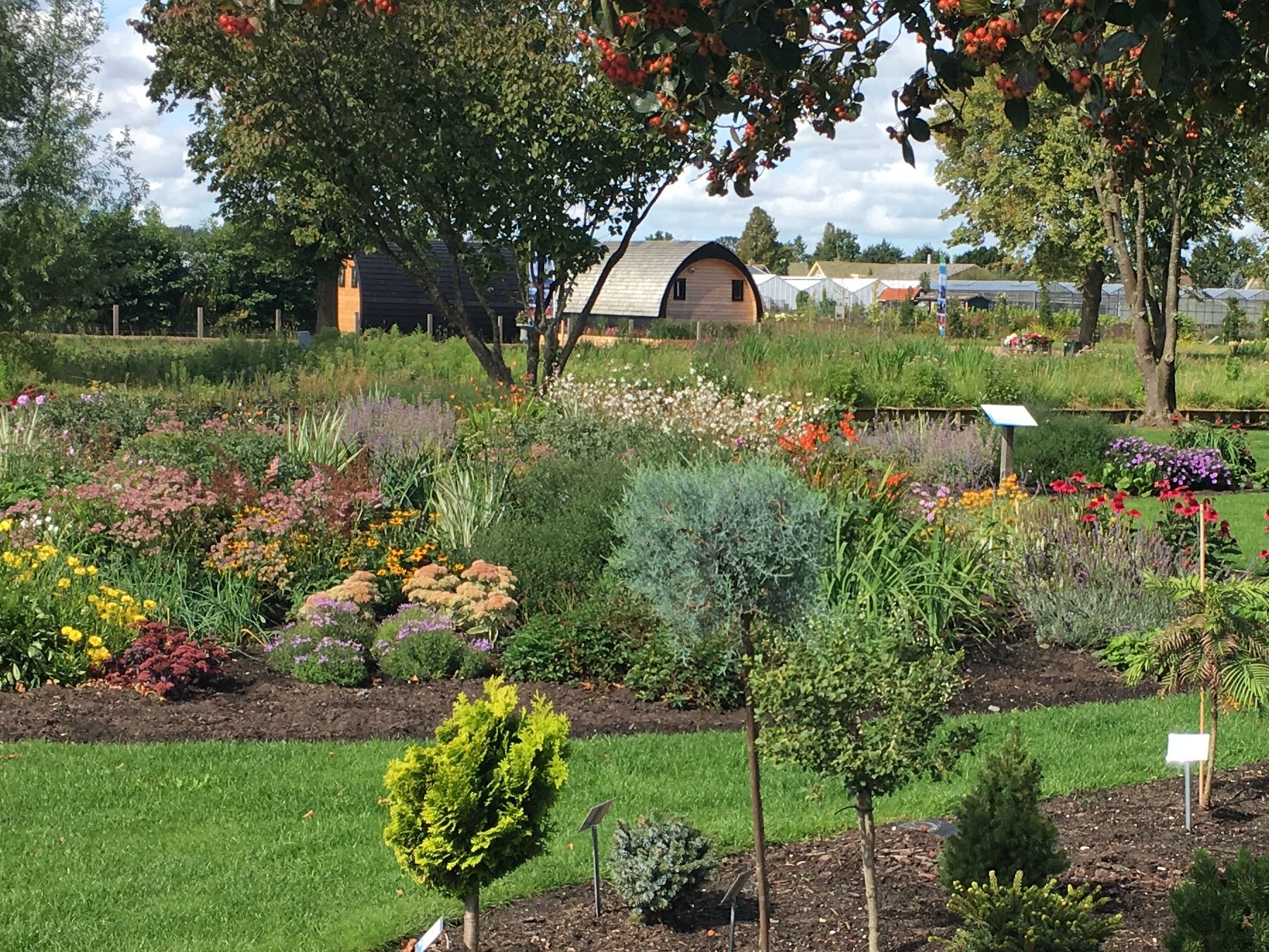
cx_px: 857
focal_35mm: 65
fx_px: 2383
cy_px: 583
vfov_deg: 22.5
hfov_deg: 29.6
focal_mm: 4.15
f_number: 2.2
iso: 25
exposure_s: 1/864
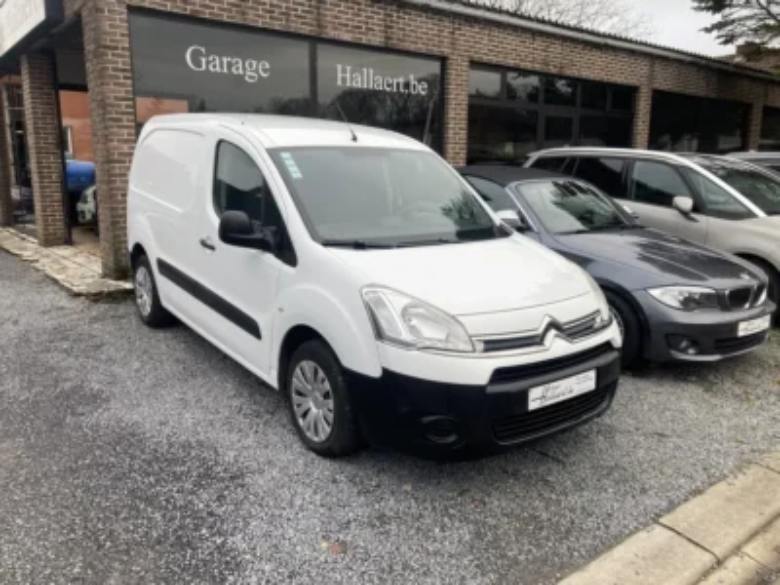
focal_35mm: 28
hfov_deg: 63.4
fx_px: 631
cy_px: 292
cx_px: 390
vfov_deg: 49.7
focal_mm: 3.99
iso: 20
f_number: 1.8
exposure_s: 1/197
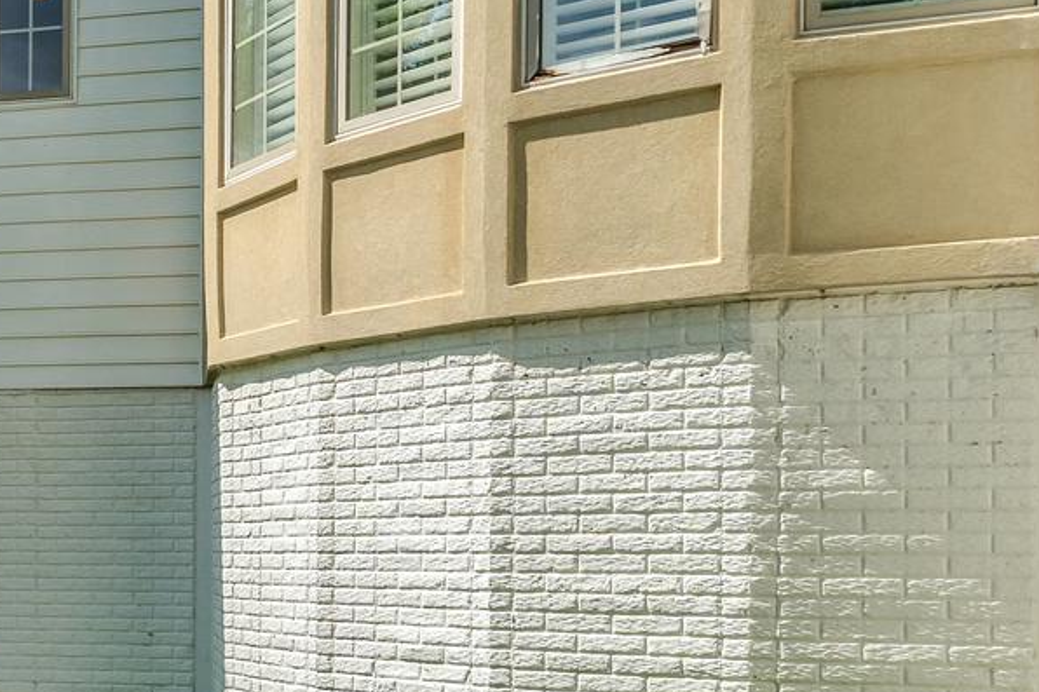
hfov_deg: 31.6
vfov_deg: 24.2
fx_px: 1587
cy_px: 569
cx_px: -138
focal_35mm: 55
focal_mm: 16
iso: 1250
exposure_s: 1/1250
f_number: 7.1
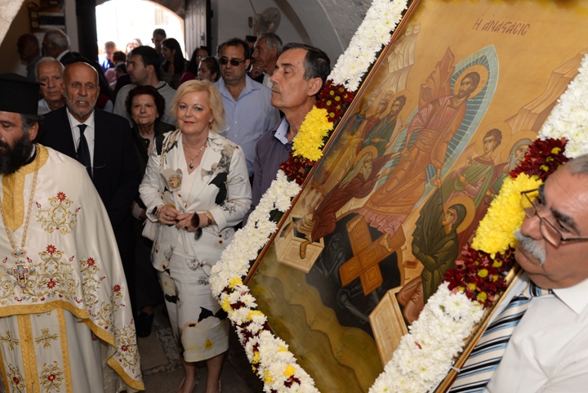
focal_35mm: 32
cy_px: 210
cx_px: 293
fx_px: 523
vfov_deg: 41.1
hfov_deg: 58.7
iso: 400
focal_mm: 24
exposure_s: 1/100
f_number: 5
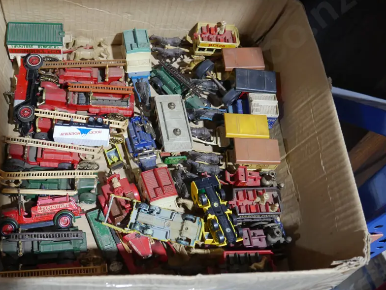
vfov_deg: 30.9
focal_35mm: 47
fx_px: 524
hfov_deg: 40.2
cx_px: 149
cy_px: 145
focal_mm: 18
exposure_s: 1/60
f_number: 4
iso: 640
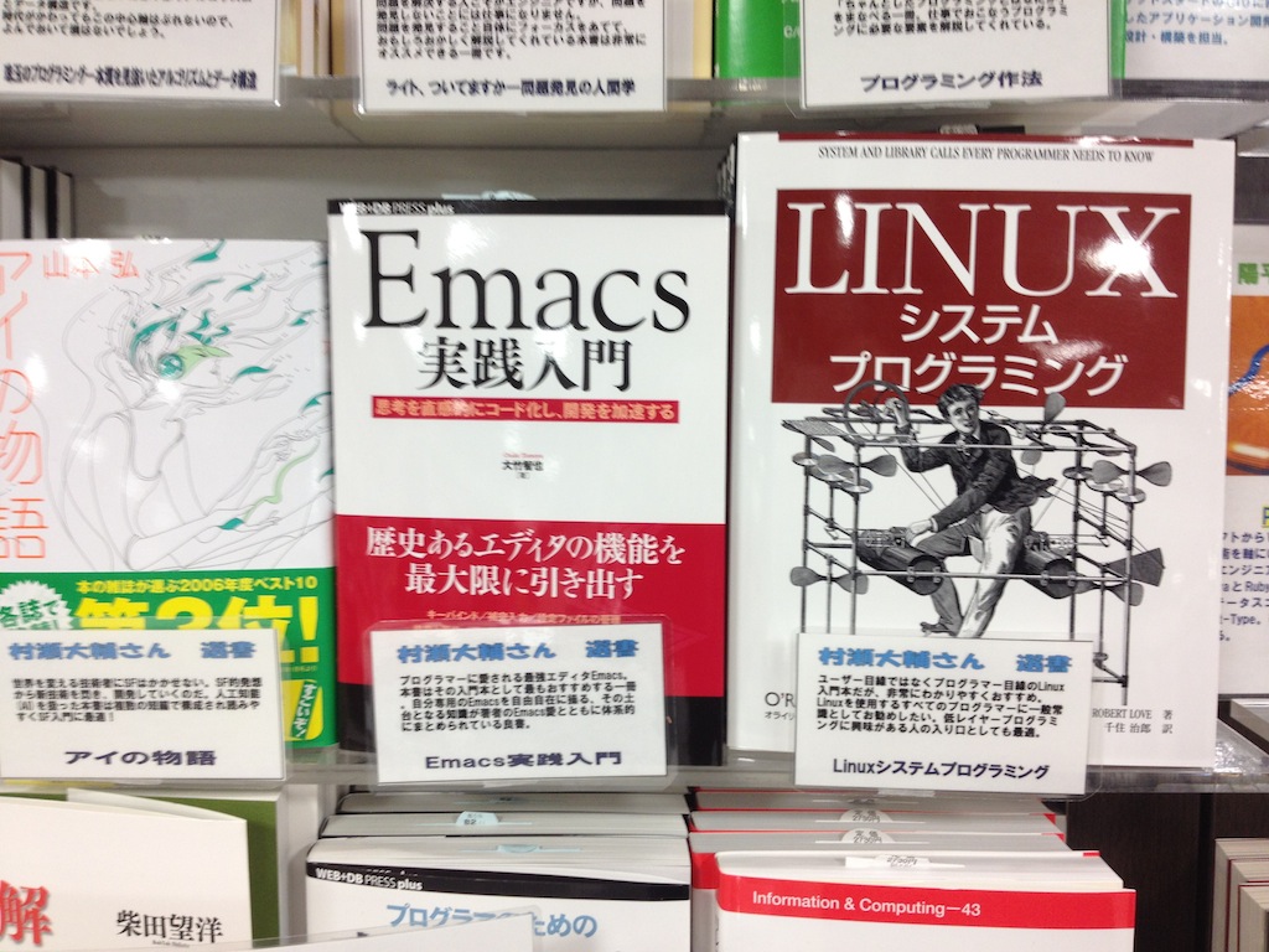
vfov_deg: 40.7
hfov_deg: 52.6
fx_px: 1283
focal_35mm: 35
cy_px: 476
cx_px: 634
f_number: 2.4
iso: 80
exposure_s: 1/30
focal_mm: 4.28
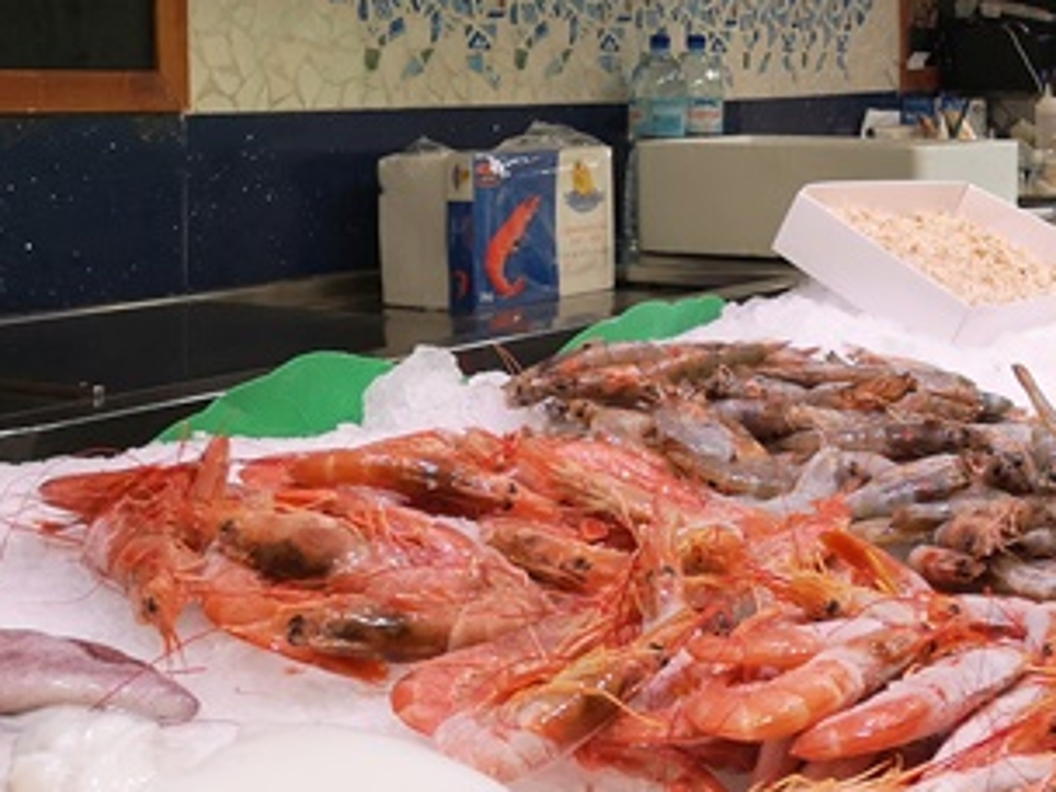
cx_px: 1073
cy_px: 195
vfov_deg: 20.6
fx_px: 2166
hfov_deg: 25.9
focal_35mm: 71
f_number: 1.8
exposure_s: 1/297
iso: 50
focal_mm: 3.95
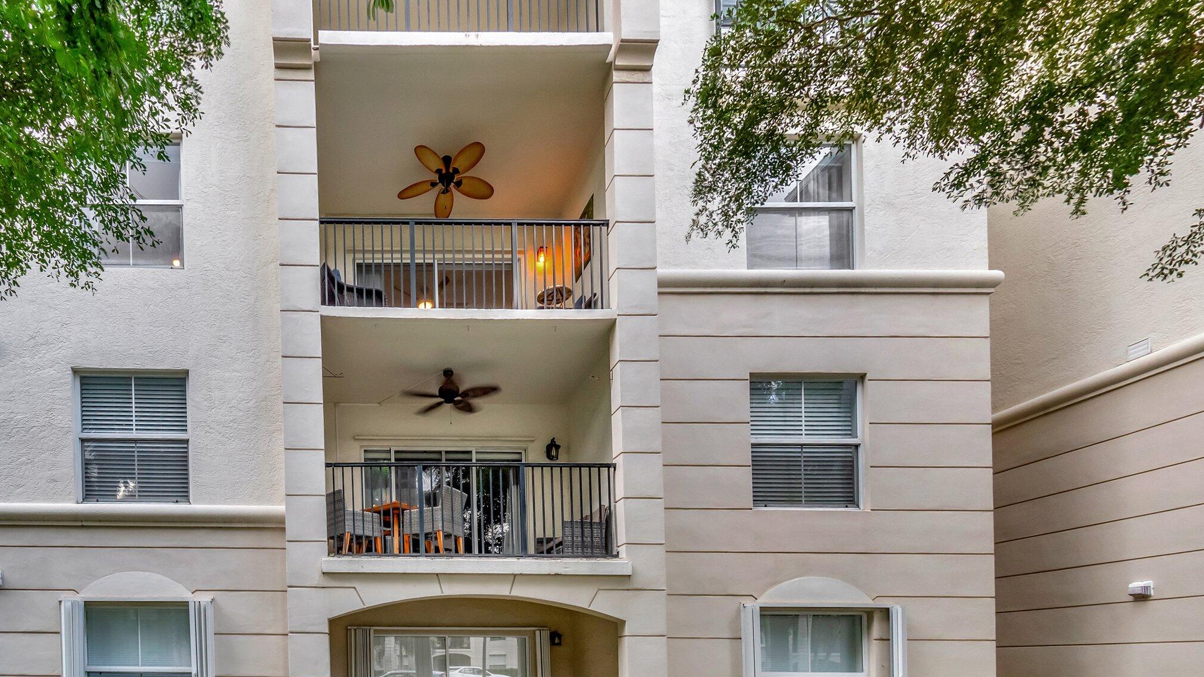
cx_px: 602
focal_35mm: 16
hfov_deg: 99.4
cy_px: 341
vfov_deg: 67.1
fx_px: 511
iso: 1000
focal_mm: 10
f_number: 8
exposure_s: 1/200
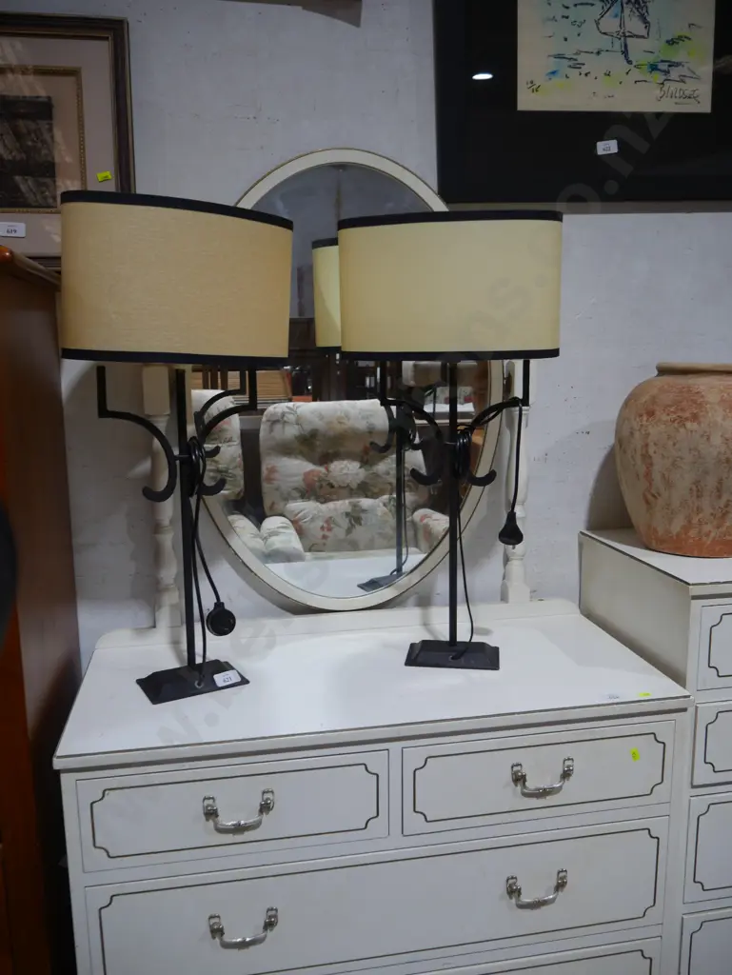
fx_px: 789
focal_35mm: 28
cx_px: 366
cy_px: 488
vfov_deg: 63.4
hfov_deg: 49.8
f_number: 3.5
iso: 200
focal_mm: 14
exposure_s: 1/100
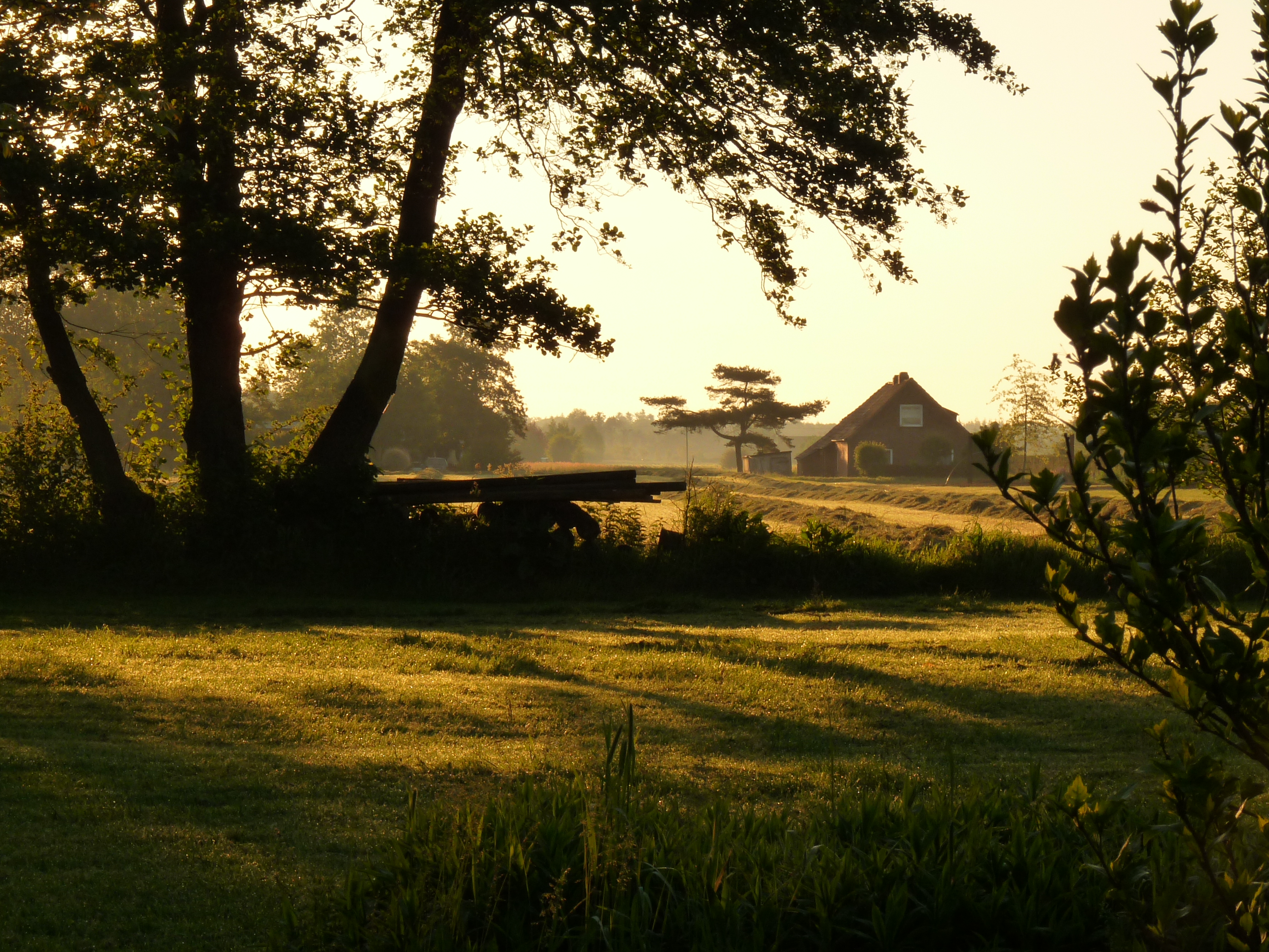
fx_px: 4582
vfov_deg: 11.9
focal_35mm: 125
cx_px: 644
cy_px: 487
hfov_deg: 15.8
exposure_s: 1/200
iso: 160
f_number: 8
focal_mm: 21.6
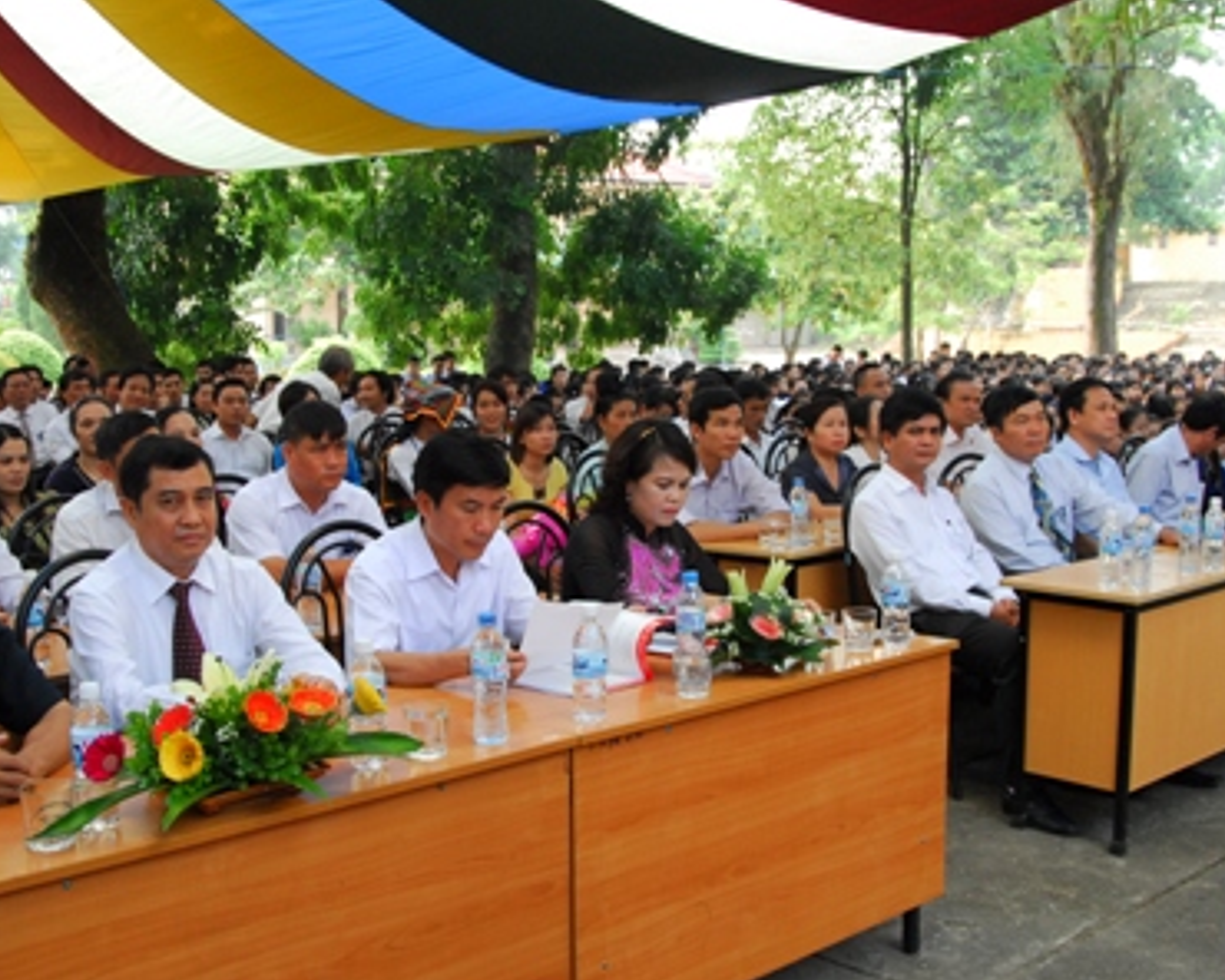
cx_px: 566
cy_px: 493
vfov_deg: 36.5
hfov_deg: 44.8
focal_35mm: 41
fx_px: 1486
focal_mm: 24
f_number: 7.1
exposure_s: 1/180
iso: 800
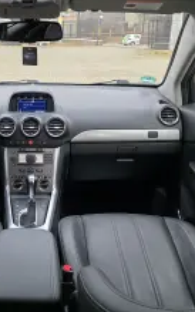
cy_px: 121
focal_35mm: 40
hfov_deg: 30.9
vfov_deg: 48.9
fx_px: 340
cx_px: 30
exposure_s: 1/120
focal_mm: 6.3
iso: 160
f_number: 1.7
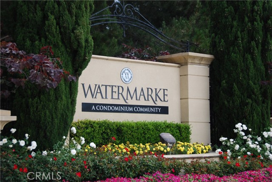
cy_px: 91
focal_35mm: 78
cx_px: 136
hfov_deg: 26.0
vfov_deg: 17.5
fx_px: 590
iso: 100
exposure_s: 1/125
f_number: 5.6
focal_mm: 52
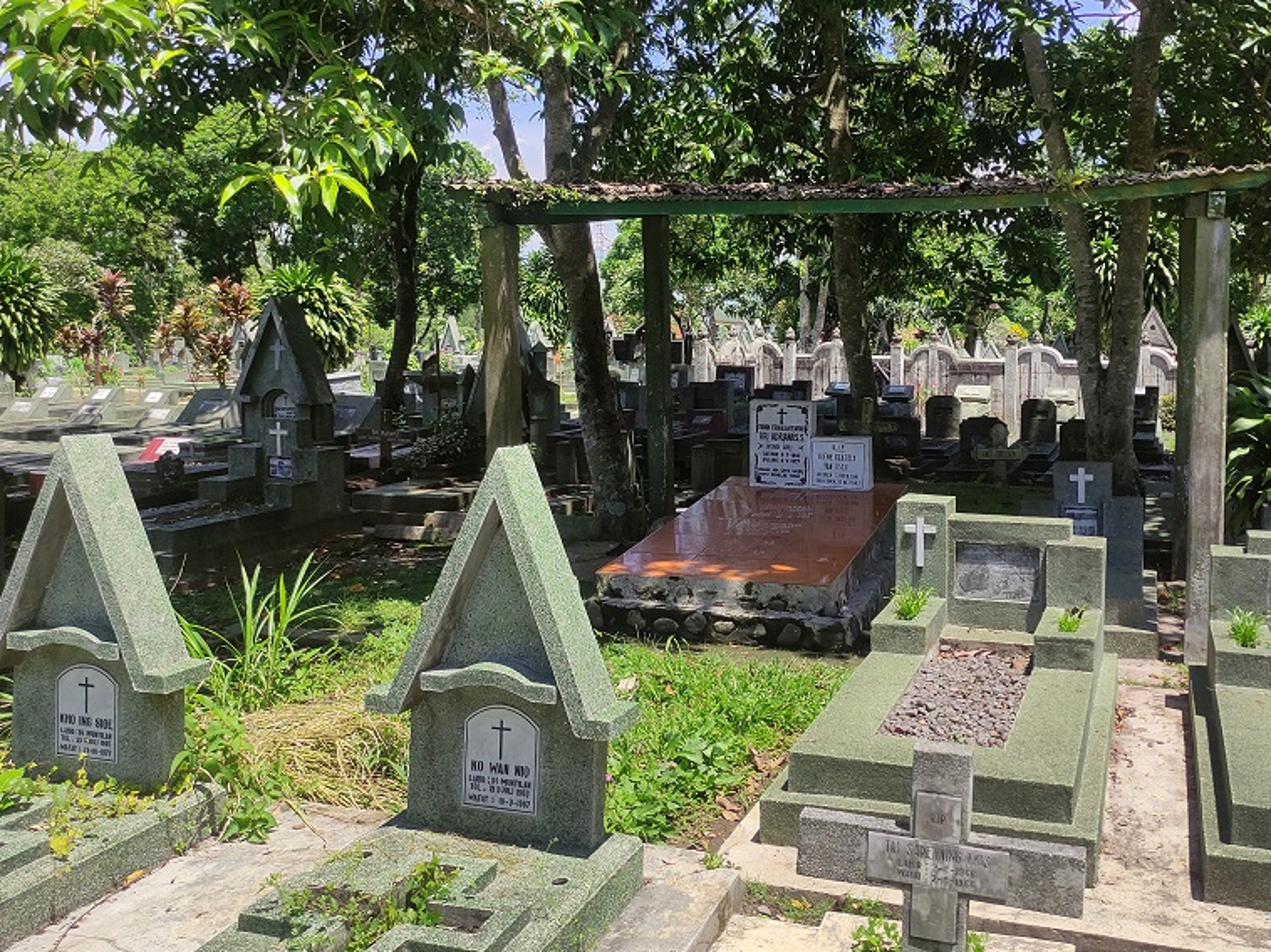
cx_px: 800
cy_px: 391
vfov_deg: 42.8
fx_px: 1211
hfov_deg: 54.7
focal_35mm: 33
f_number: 1.89
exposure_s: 1/1950
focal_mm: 5.43
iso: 100
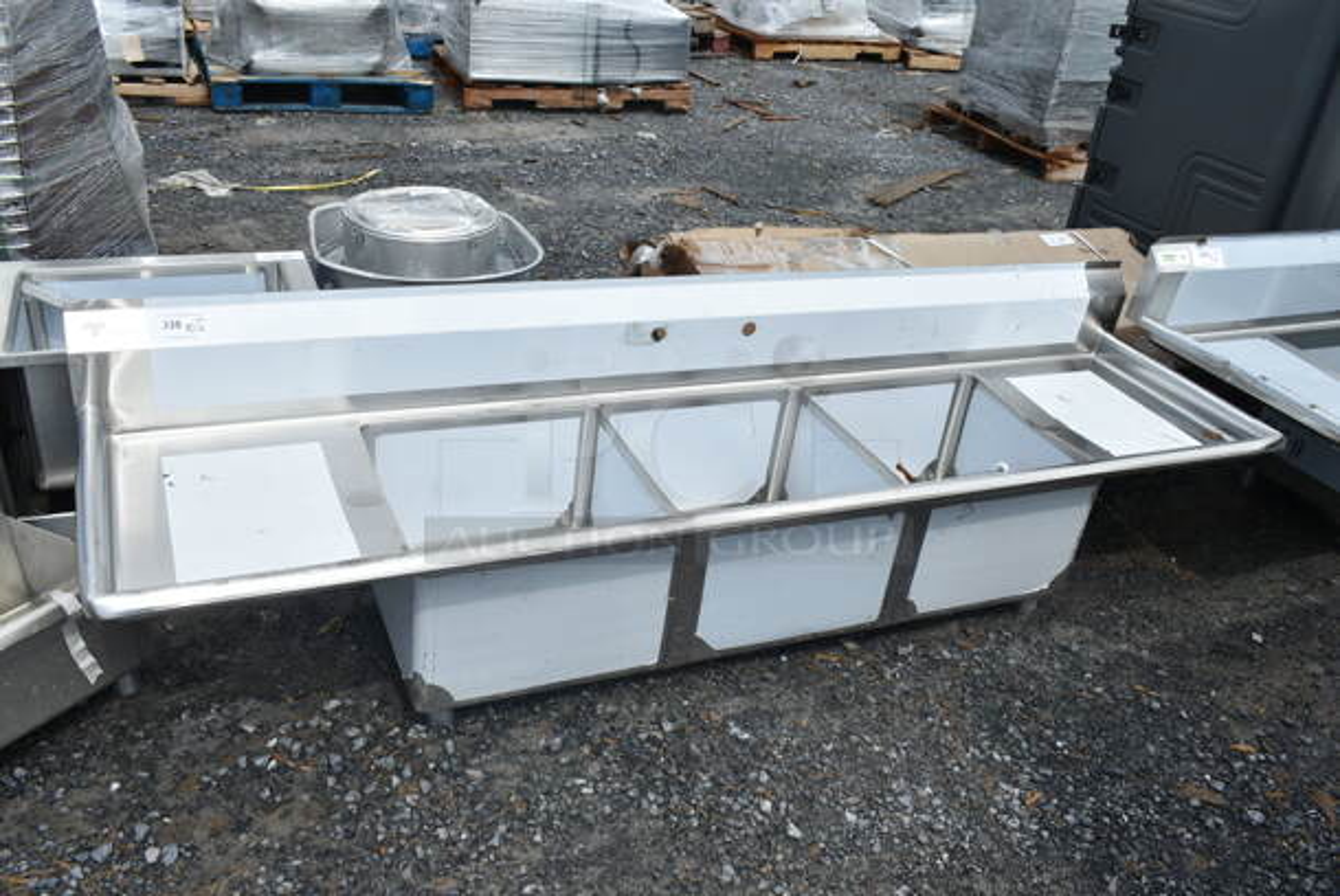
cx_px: 670
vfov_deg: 43.7
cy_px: 448
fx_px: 1118
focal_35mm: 30
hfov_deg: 61.9
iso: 100
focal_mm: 20
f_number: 10
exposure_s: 1/250
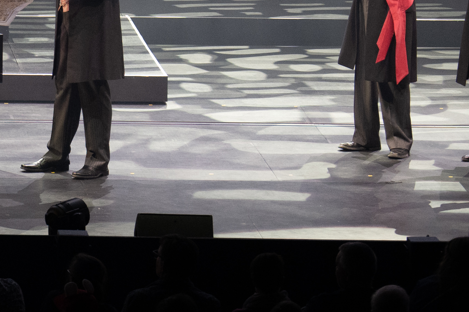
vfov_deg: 4.1
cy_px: -242
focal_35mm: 332
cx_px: -451
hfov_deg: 6.1
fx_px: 4325
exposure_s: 1/200
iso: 800
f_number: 3.2
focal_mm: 70
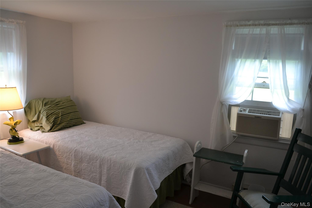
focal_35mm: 27
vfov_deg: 47.9
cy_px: 104
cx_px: 156
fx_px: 234
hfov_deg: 67.4
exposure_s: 1/60
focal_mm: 18
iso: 400
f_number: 3.5
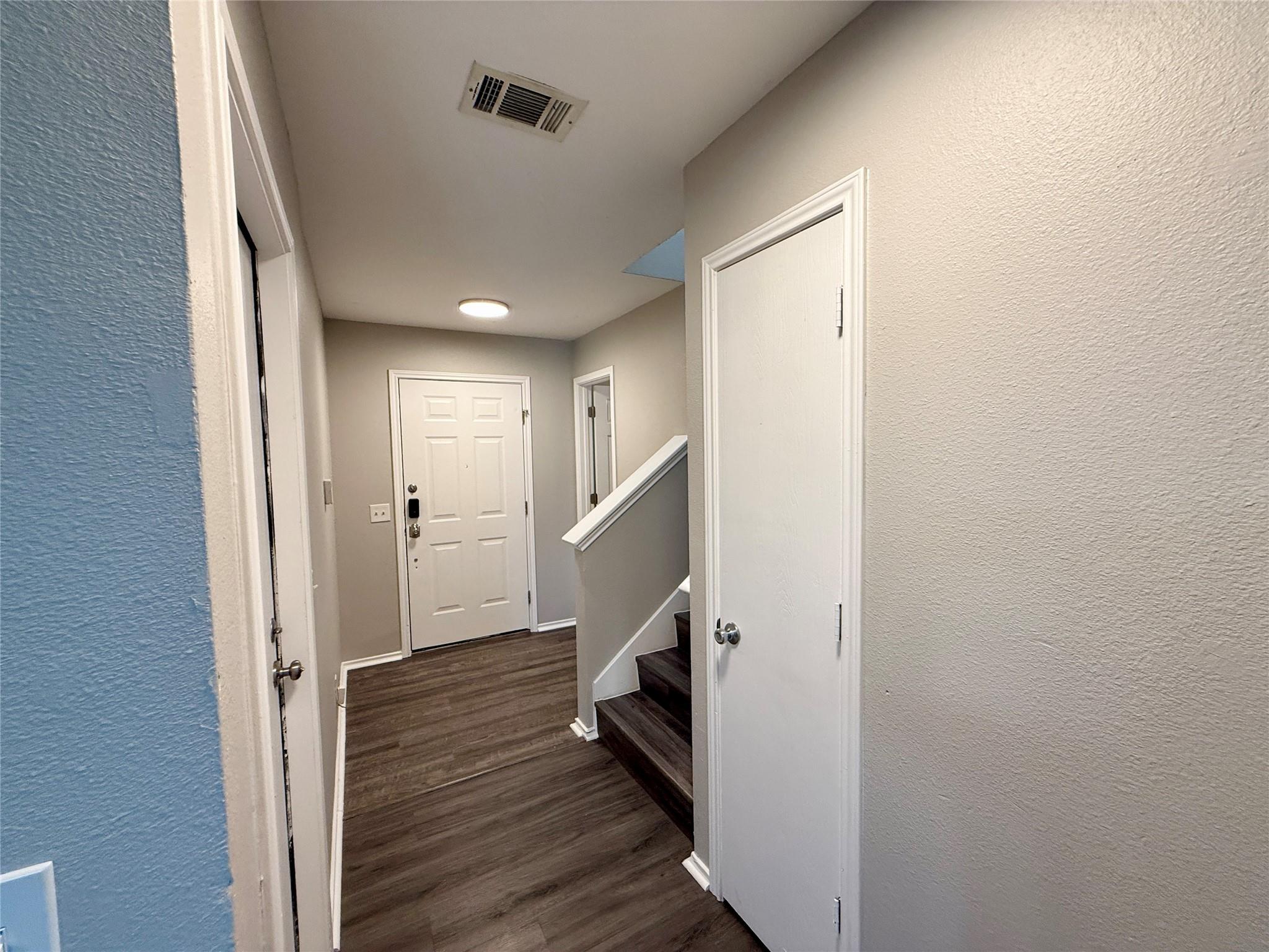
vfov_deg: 85.7
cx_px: 634
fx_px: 513
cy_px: 476
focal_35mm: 14
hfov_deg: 102.1
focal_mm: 2.22
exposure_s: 1/120
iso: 200
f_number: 2.2
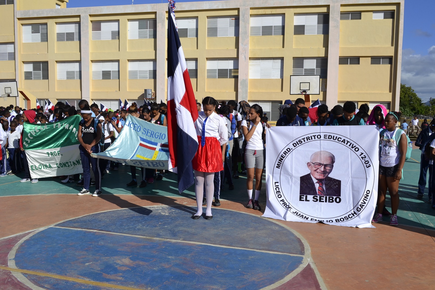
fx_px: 399
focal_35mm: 33
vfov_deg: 40.0
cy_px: 145
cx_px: 218
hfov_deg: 57.2
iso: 100
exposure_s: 1/320
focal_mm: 22
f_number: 9
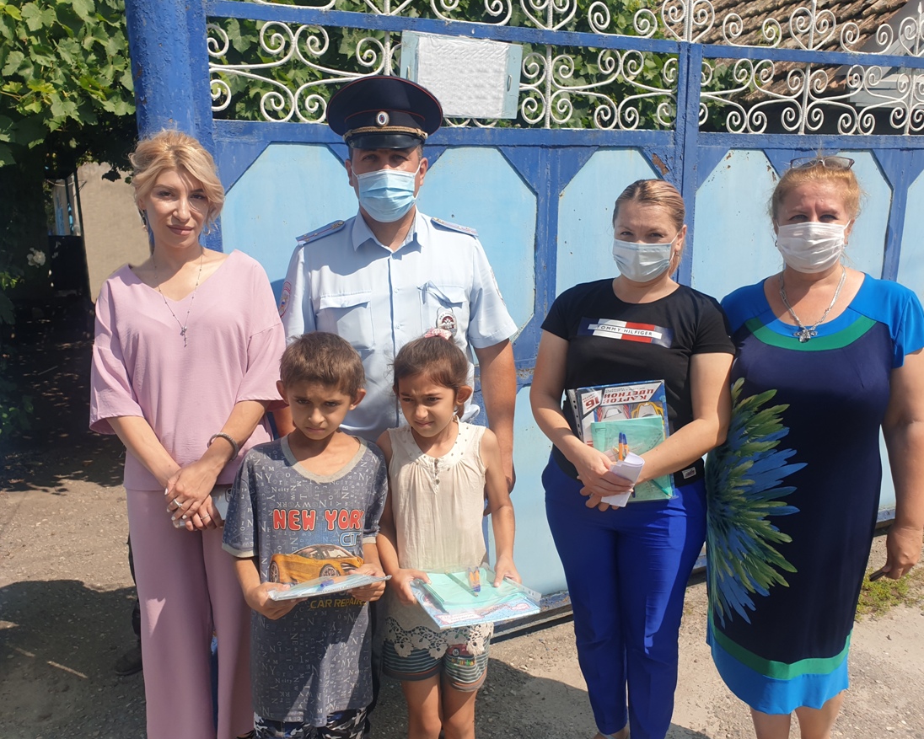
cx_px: 436
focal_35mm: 28
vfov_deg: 51.5
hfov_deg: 62.2
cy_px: 381
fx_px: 766
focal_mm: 4.3
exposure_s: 1/1838
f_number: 2.4
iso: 50
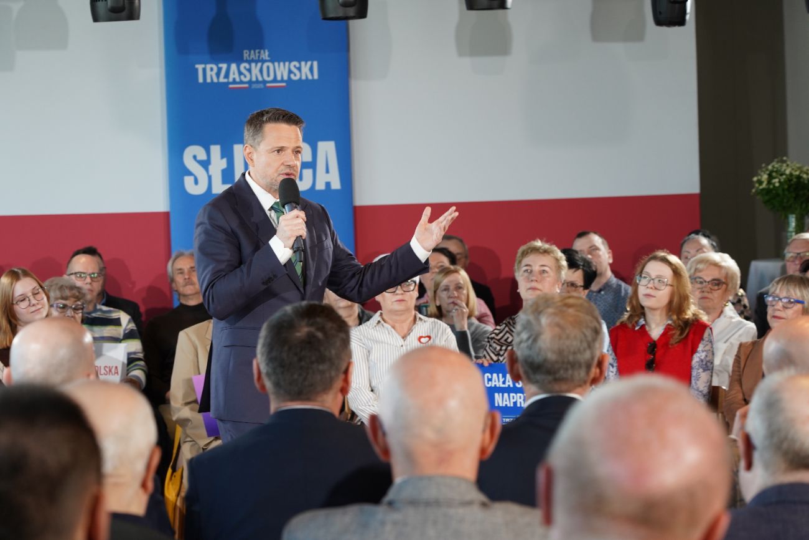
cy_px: 270
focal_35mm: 105
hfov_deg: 19.5
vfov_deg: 13.0
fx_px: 2360
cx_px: 404
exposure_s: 1/100
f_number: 5.6
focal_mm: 105
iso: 1000
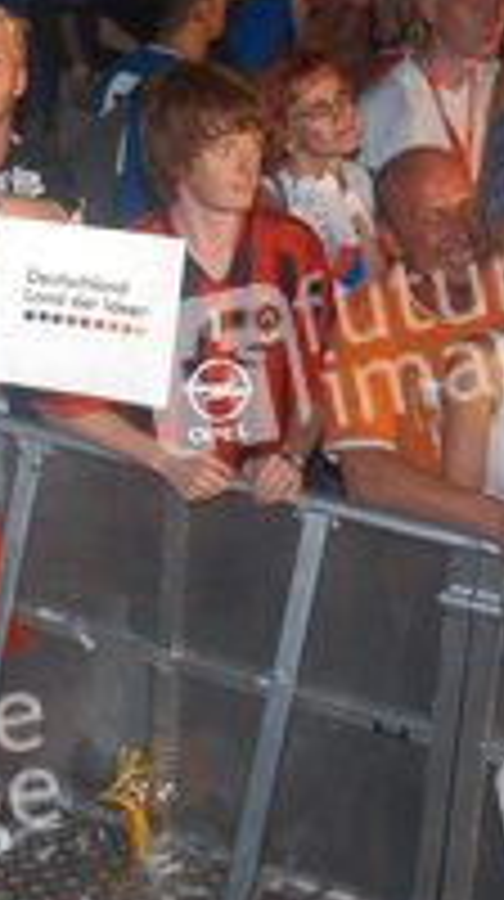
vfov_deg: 23.7
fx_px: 2098
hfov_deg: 13.4
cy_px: 126
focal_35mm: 88
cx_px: -40
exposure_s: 1/15
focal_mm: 28
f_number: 5.6
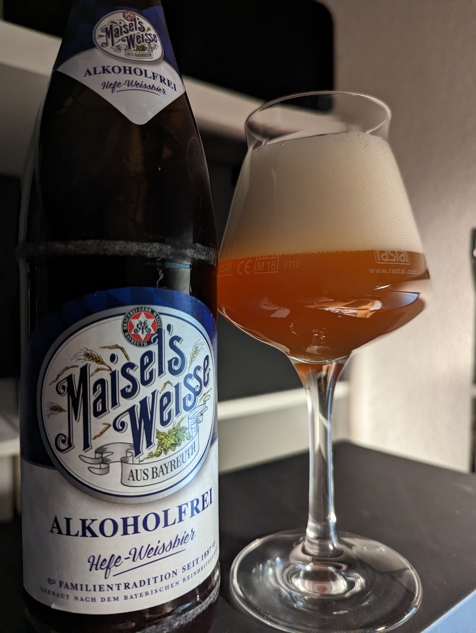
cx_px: 238
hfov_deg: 56.9
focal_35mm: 24
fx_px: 439
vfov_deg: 71.5
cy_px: 316
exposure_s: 1/66
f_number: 1.85
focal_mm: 6.81
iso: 1094
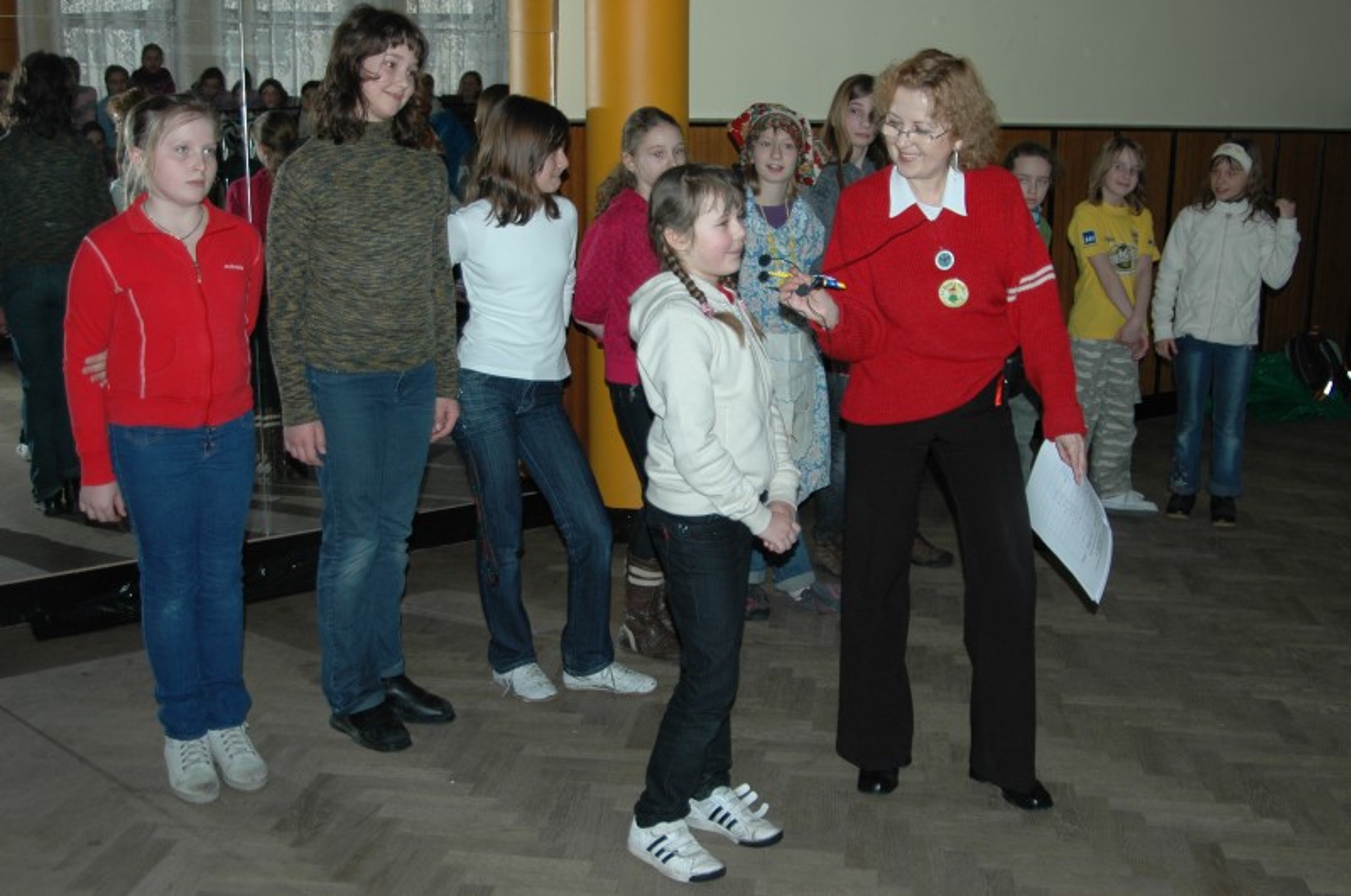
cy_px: 448
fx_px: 1574
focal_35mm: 42
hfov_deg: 46.5
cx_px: 676
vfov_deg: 31.8
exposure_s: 1/60
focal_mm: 28
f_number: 3.8
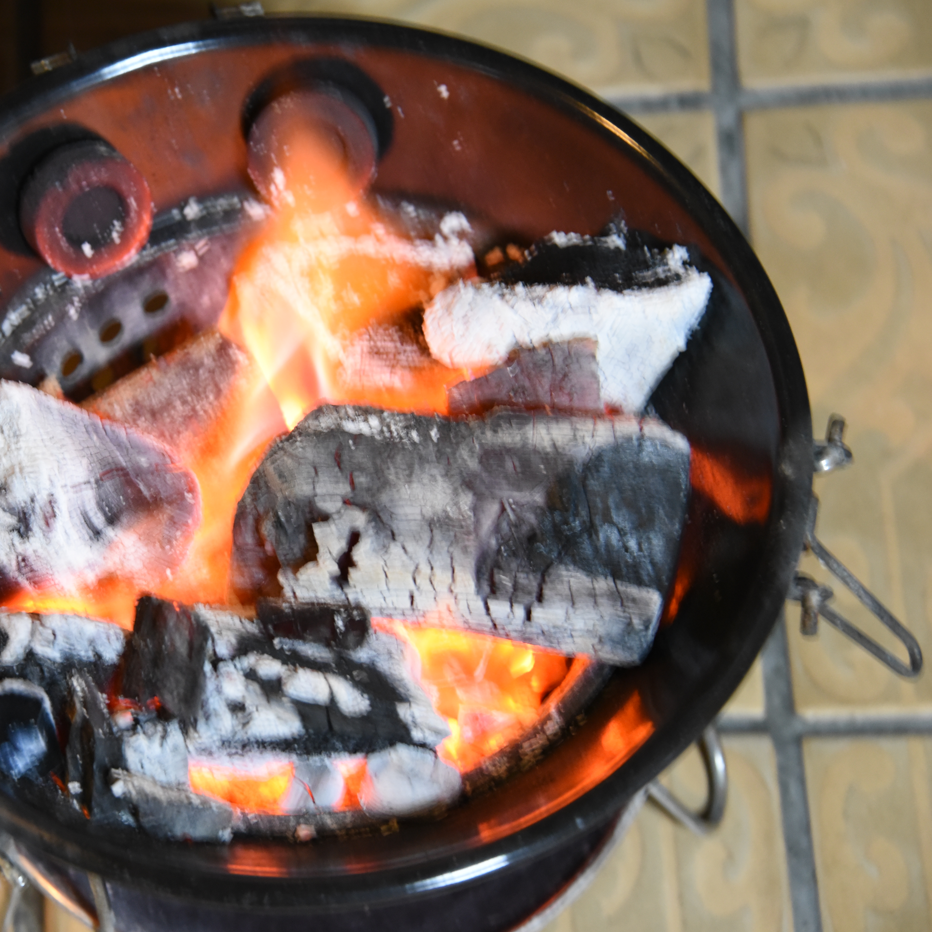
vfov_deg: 10.1
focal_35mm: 173
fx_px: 5270
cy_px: 464
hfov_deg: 10.1
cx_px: 243
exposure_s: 1/10
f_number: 7.1
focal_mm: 135
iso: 3200
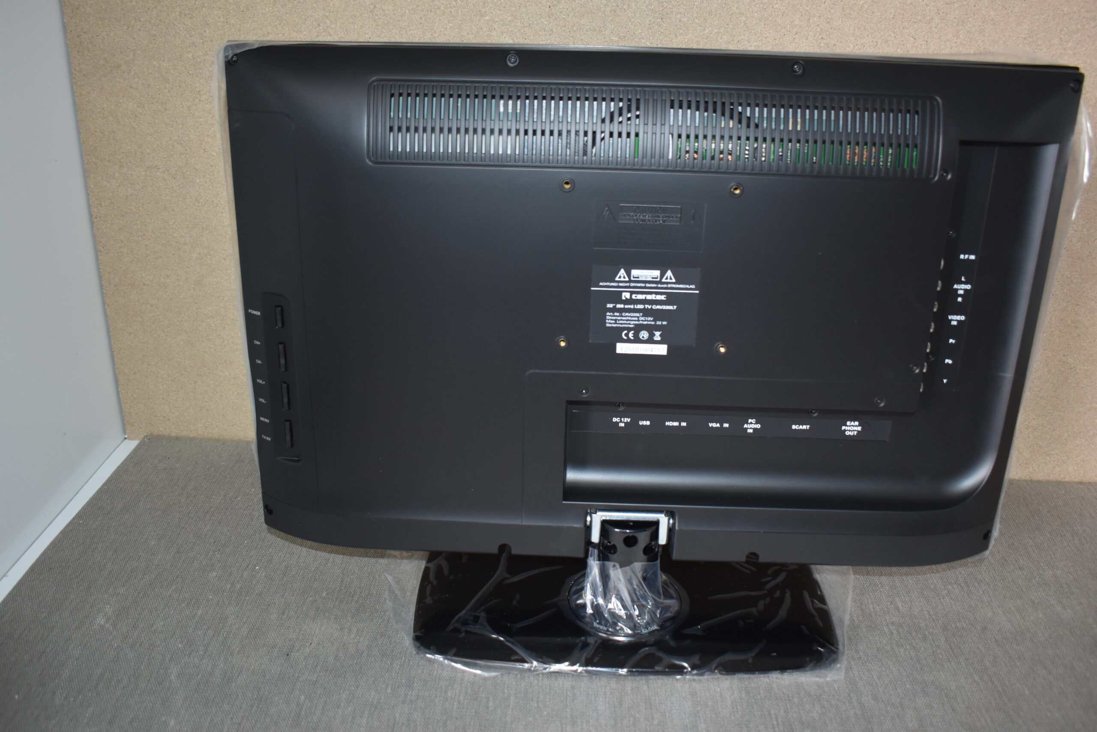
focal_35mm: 32
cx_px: 548
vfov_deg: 41.7
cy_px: 366
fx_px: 960
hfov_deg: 59.5
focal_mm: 21
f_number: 3.8
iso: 1000
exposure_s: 1/30
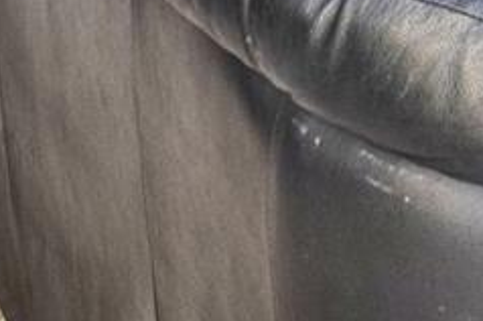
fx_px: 1353
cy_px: -705
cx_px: 1136
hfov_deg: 14.2
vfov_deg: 9.6
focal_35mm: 101
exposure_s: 1/15
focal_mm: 10
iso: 500
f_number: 8
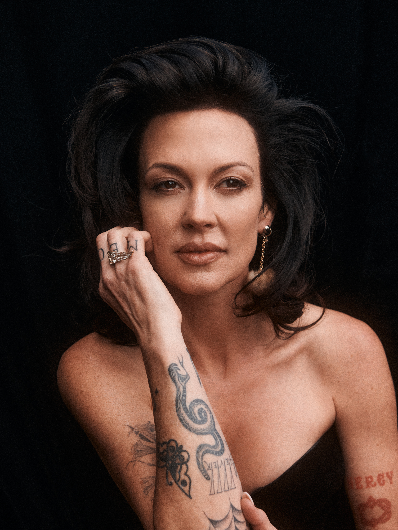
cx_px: 199
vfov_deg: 25.6
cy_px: 298
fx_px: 1165
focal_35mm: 76
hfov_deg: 19.4
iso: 800
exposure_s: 1/800
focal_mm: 70
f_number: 5.6
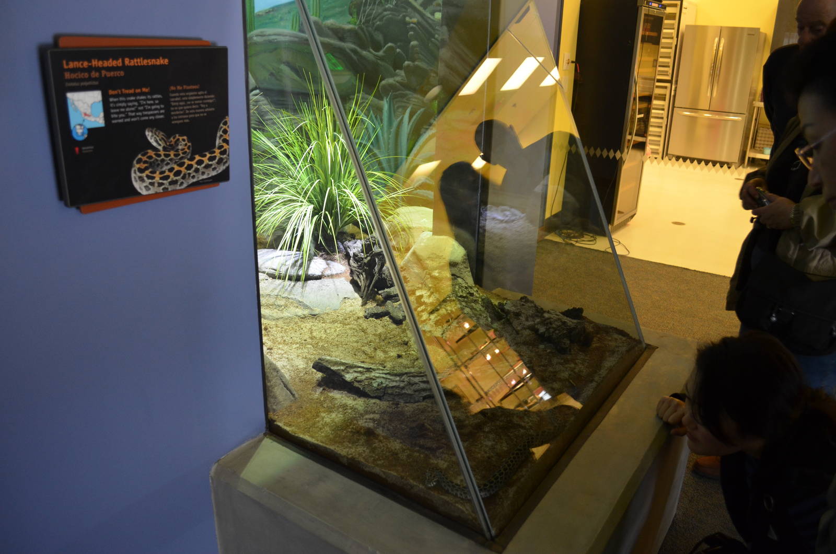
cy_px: 277
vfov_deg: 47.7
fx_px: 626
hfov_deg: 67.5
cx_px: 418
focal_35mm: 27
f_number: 3.5
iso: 800
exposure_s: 1/50
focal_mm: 18
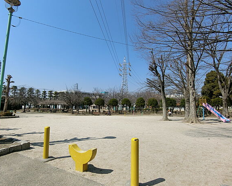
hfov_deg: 80.2
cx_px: 107
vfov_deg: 68.1
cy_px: 94
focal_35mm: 20
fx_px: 137
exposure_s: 1/400
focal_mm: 4.06
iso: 80
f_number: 6.9
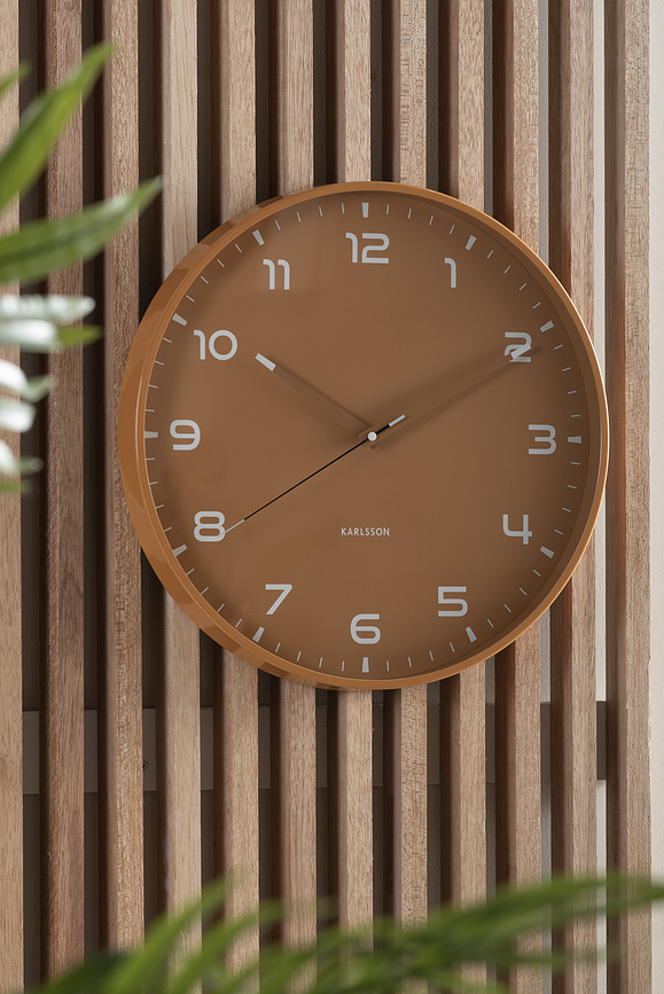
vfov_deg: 10.3
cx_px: 332
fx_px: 5526
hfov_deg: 6.9
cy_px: 497
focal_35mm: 200
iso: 100
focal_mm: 200
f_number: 10
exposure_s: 1/125
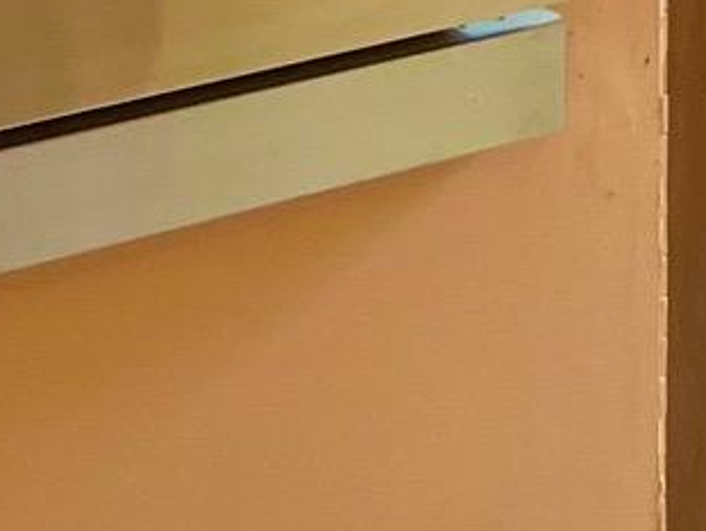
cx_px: 1789
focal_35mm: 171
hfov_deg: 9.9
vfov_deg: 8.2
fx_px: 3492
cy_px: -604
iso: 100
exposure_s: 1/120
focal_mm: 5.1
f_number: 1.6
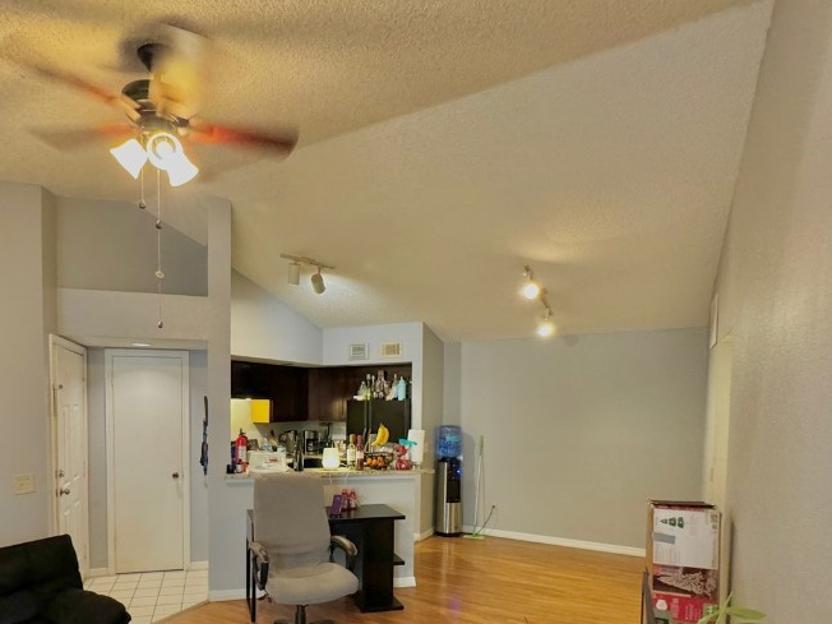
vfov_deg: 59.3
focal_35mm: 22
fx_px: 529
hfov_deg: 75.5
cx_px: 329
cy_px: 427
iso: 640
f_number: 2.2
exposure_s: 1/60
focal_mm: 2.22
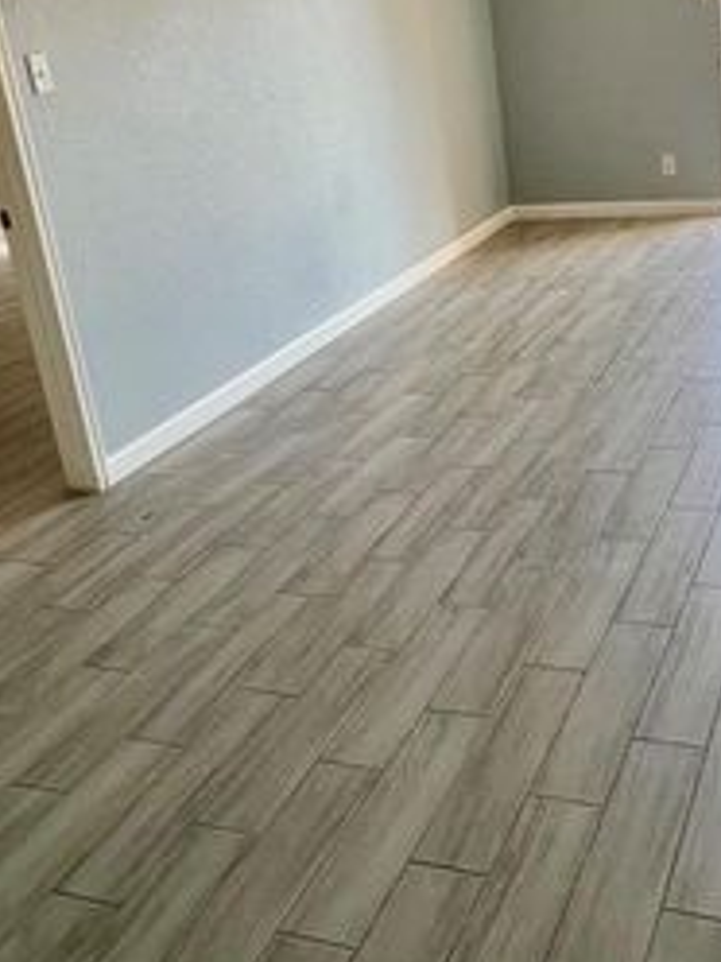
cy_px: 382
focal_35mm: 35
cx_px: 531
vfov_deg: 52.2
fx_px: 972
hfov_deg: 39.7
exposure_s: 1/99
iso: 80
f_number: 1.8
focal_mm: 1.57
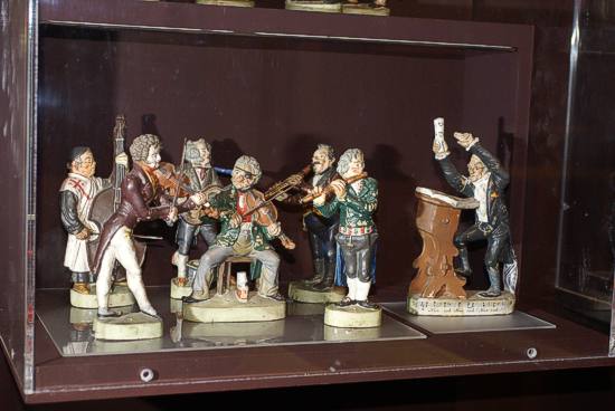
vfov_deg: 20.2
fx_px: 1154
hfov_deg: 29.8
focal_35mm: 68
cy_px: 206
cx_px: 308
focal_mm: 45
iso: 800
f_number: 5.6
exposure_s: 1/60
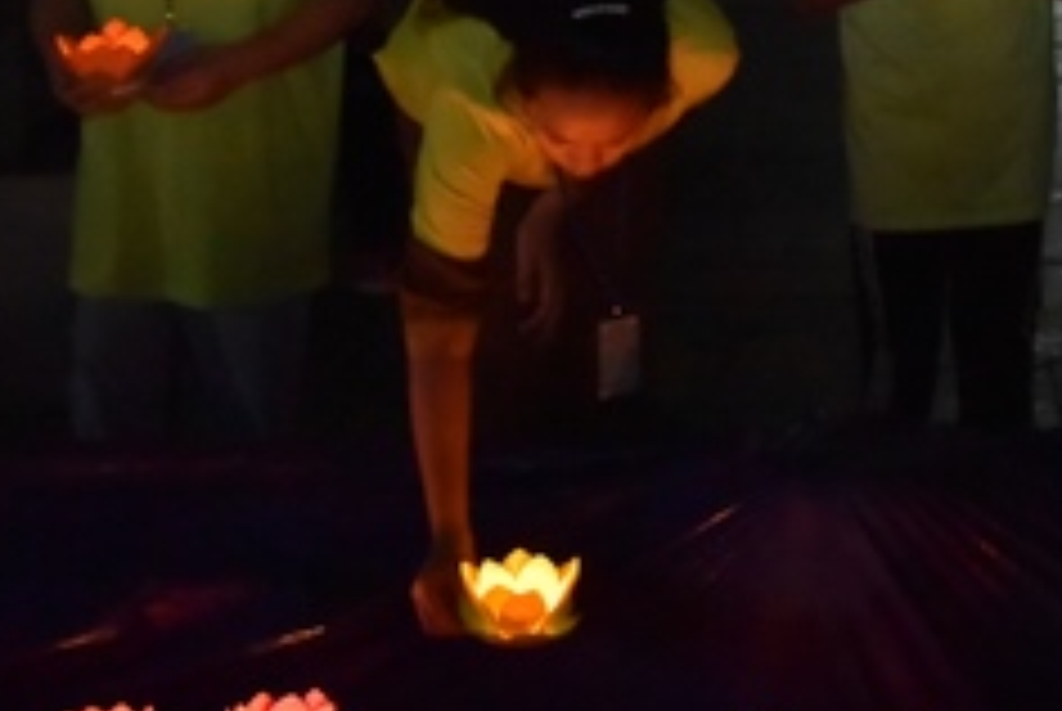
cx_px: 1112
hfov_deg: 15.2
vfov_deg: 10.2
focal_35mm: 132
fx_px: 3899
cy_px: -158
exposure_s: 1/100
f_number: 4
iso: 10000
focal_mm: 48
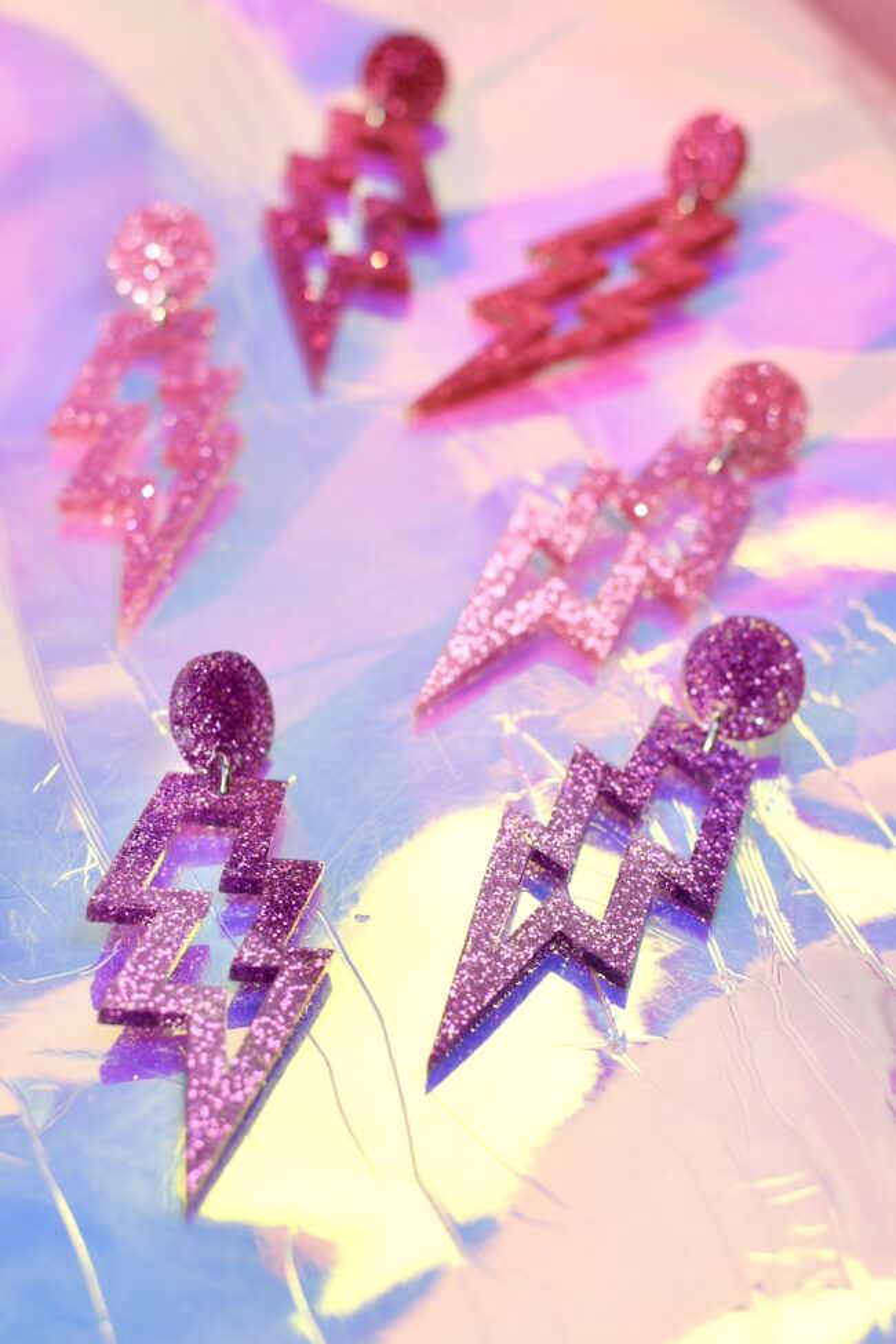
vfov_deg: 38.2
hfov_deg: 26.0
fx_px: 1941
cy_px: 672
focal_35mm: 52
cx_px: 448
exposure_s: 1/640
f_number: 4.5
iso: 200
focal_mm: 35
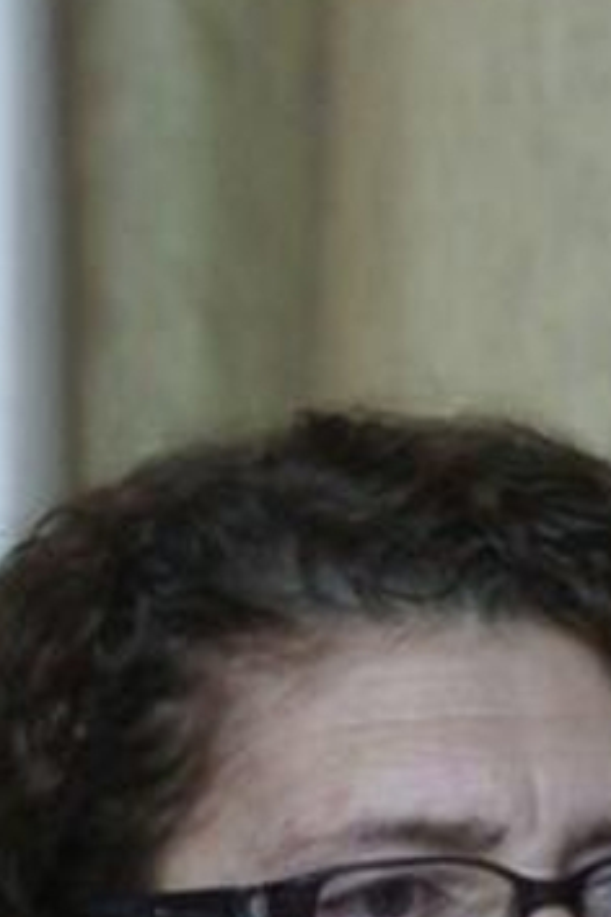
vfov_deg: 2.8
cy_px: 1195
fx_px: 18405
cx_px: 350
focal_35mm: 723
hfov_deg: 1.9
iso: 1600
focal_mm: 160
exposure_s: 1/40
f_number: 5
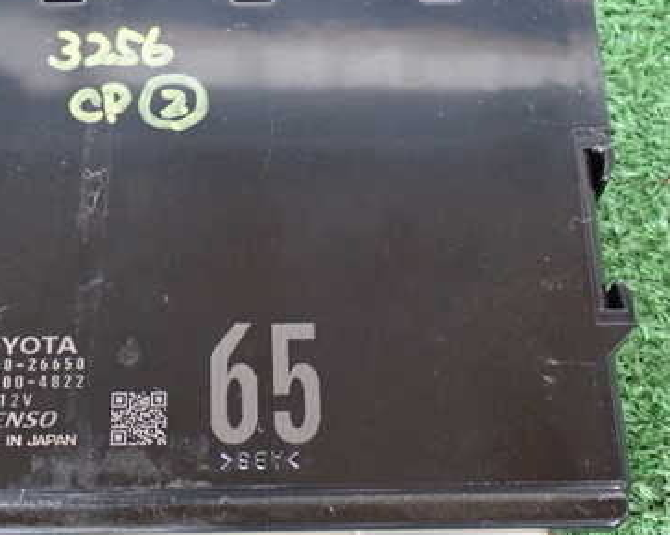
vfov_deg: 21.5
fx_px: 1407
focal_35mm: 71
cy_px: 284
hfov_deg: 26.7
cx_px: 279
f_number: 2.9
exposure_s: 1/25
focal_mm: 7.84
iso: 800
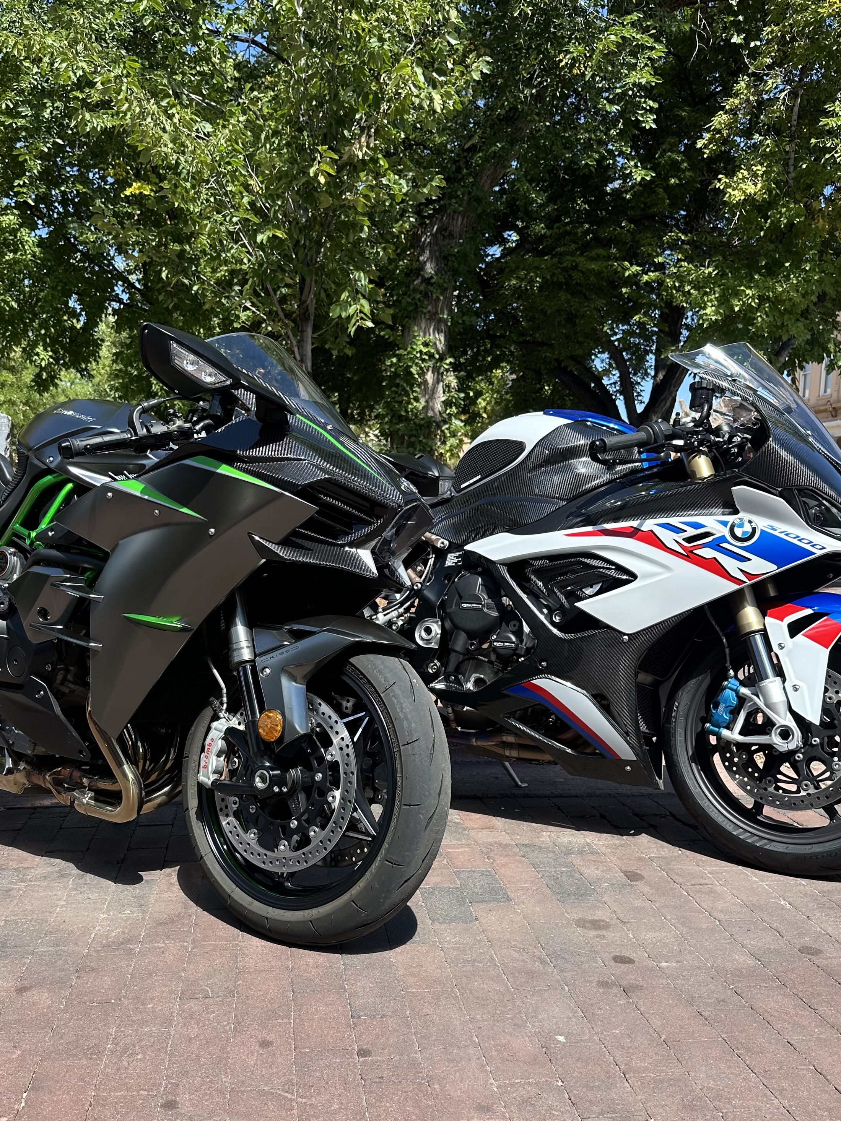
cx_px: 355
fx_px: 1069
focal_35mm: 33
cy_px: 674
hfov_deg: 42.8
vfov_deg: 54.9
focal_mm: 6.86
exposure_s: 1/1495
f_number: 1.78
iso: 80
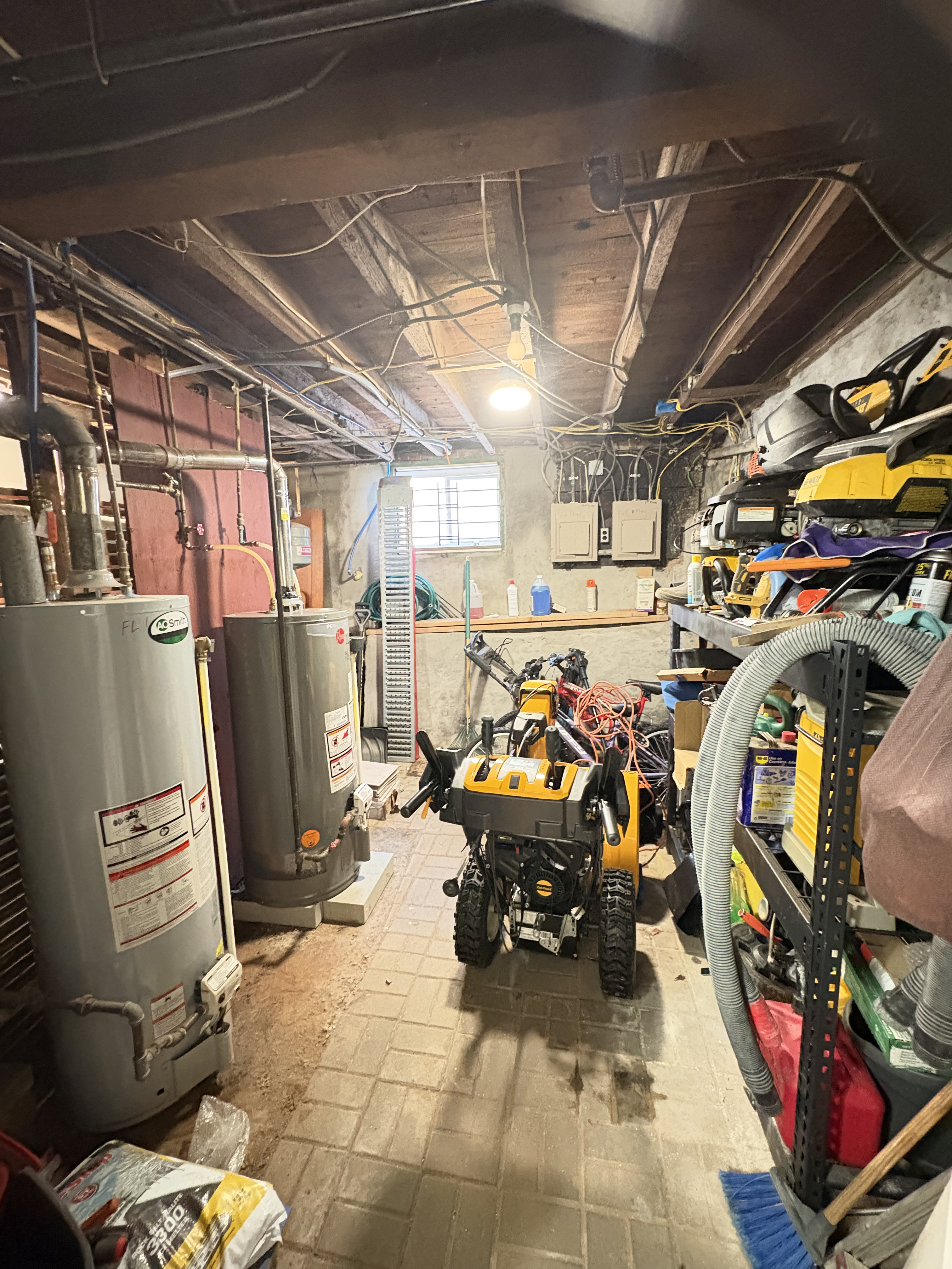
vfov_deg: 102.1
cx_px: 476
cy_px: 634
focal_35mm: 14
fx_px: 513
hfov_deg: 85.7
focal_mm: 2.22
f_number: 2.2
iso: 1600
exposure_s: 1/20
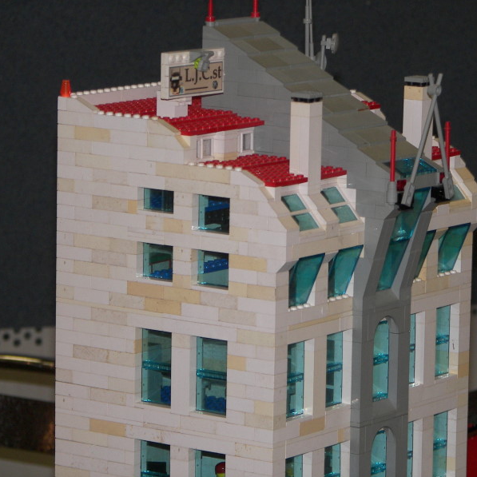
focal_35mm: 206
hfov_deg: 8.5
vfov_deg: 8.5
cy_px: 239
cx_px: 260
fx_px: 3212
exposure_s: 1/50
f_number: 3.6
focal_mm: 28.8
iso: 100
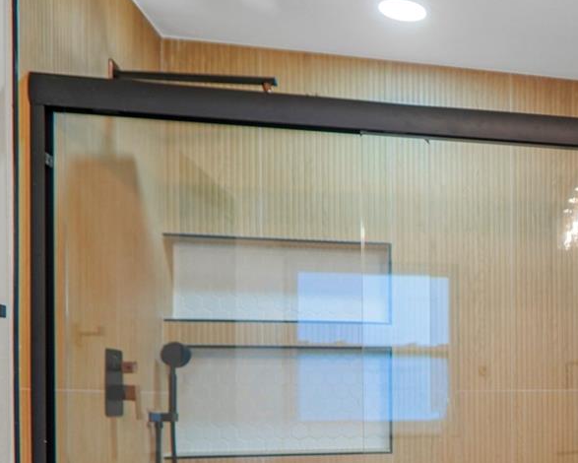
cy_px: 395
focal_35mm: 46
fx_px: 787
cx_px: 699
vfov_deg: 31.6
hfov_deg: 32.9
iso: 100
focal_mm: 12
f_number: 2.2
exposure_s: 1/40
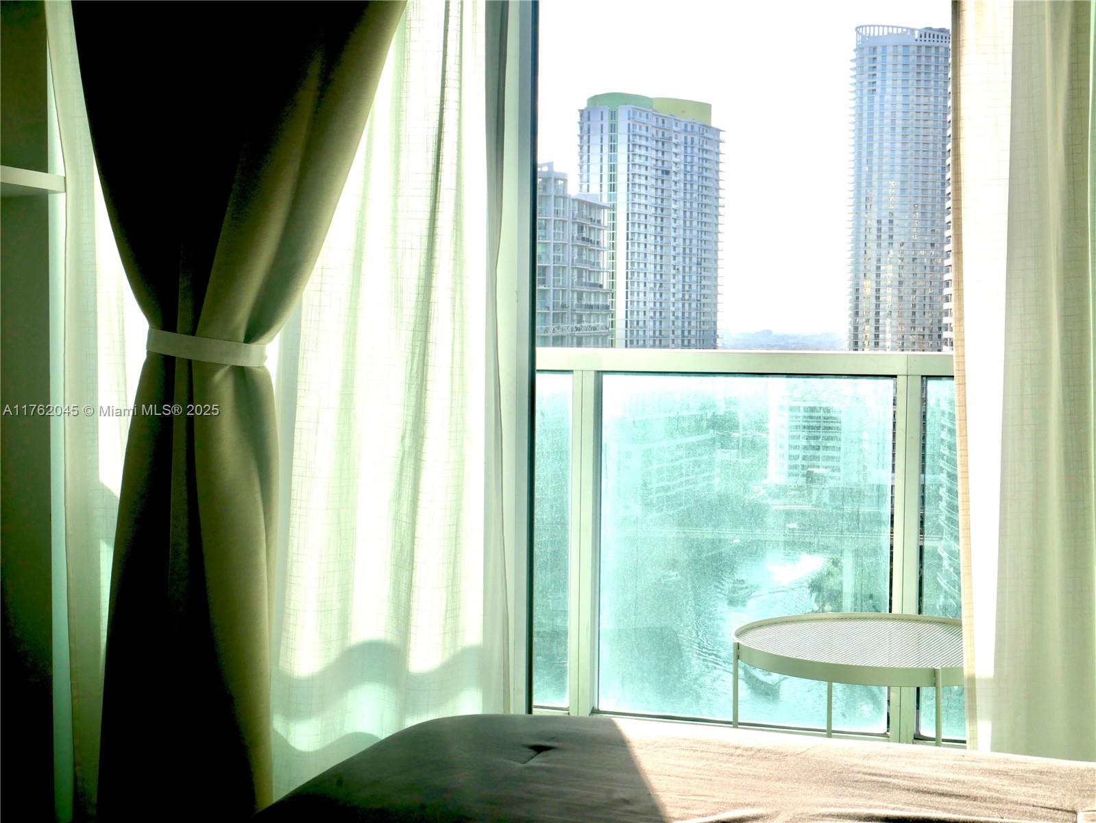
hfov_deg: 38.2
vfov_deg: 29.1
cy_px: 412
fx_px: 1583
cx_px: 548
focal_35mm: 50
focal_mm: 25
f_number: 11
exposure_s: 1/400
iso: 200
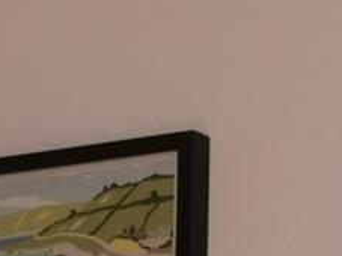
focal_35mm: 291
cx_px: 78
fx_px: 2874
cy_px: 649
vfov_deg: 4.9
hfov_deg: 6.8
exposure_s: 1/50
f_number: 1.6
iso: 200
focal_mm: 5.56
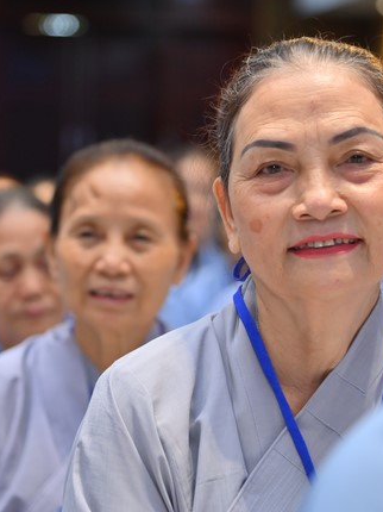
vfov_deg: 12.4
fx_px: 2363
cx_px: 155
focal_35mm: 160
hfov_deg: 9.3
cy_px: 255
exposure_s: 1/160
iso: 1250
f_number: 4.5
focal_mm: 110
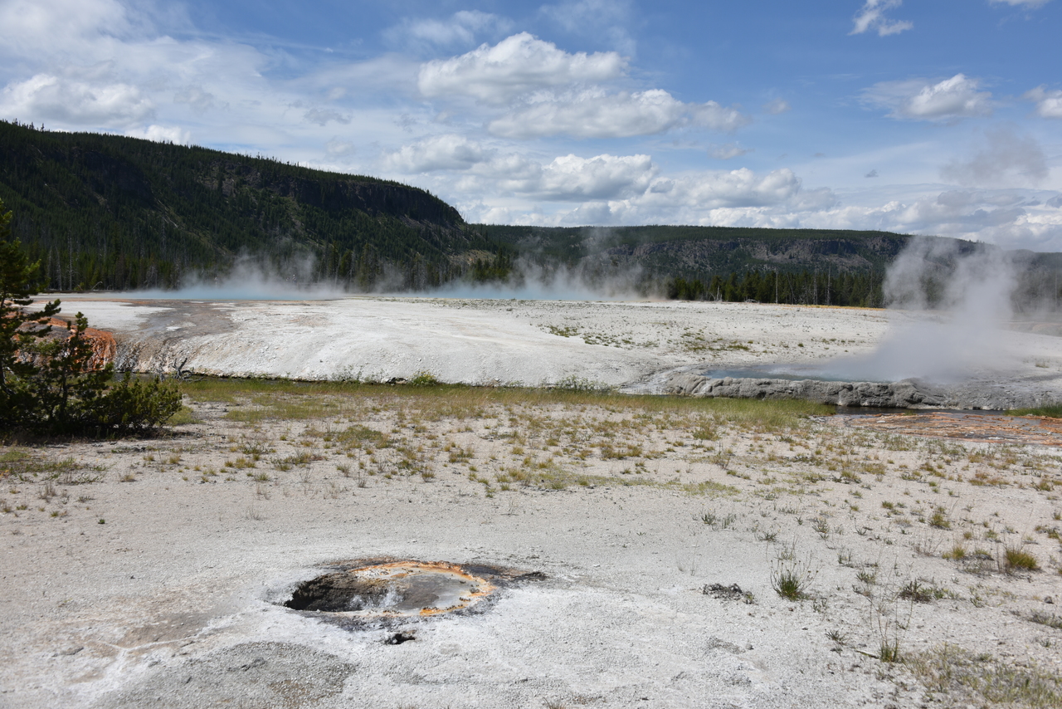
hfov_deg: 54.4
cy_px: 354
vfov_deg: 37.9
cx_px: 531
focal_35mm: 35
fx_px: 1033
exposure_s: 1/400
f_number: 10
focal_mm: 35
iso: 100
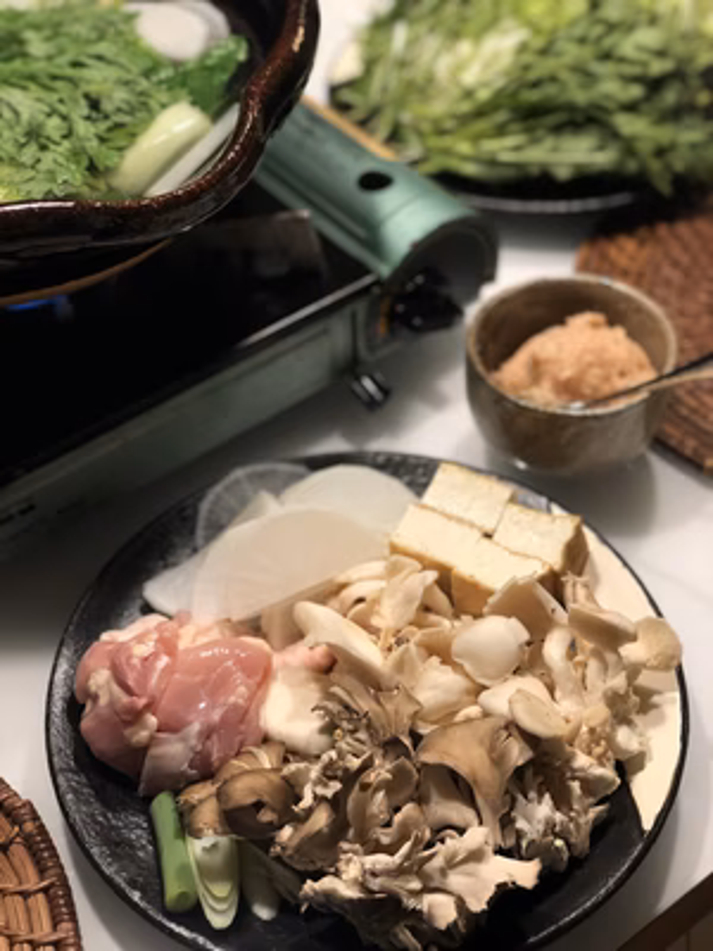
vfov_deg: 36.8
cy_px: 476
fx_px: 1428
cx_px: 356
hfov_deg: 28.0
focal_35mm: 52
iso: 80
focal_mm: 6
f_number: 2.4
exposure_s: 1/33
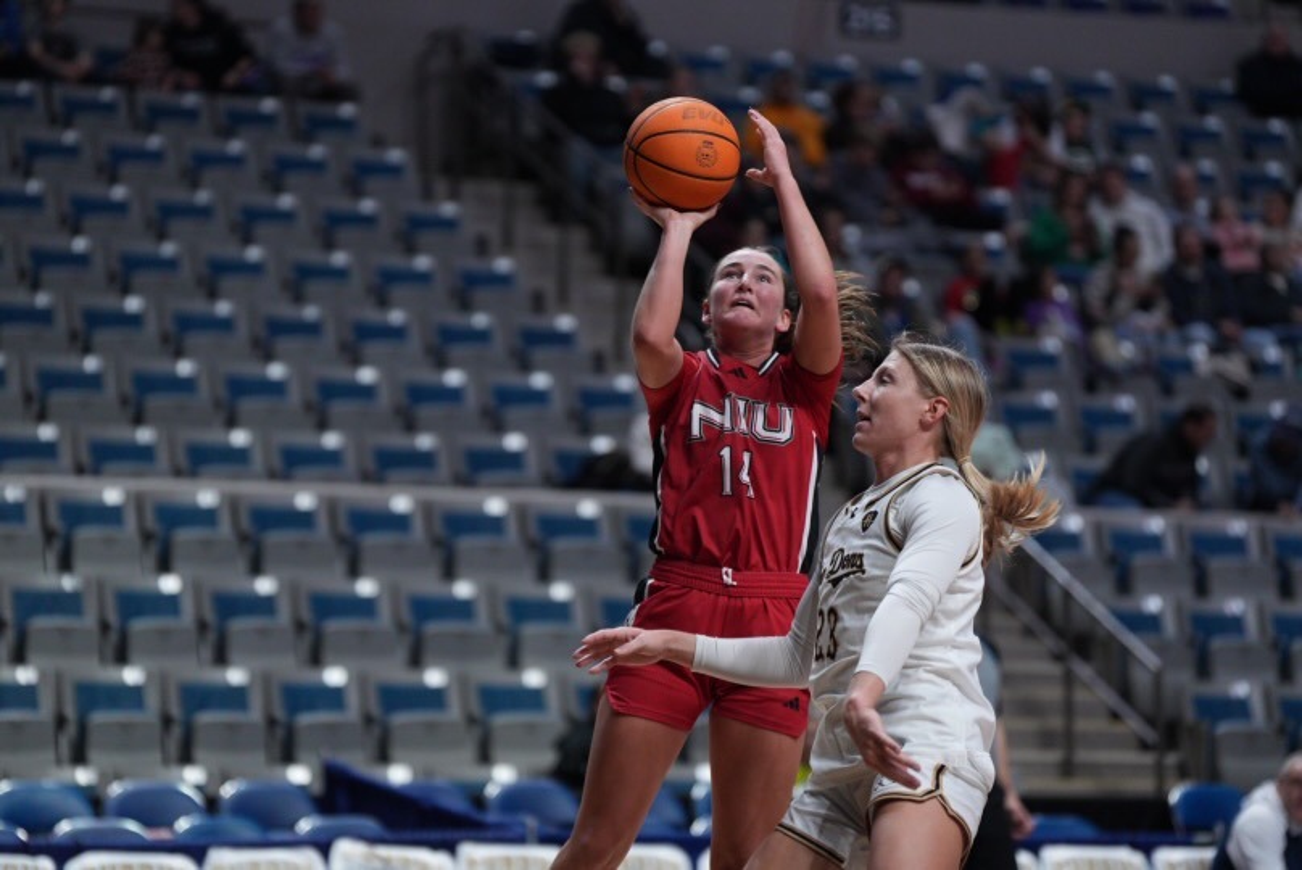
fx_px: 5031
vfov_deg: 9.9
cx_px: 651
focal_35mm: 139
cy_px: 435
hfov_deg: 14.7
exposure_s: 1/2500
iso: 4000
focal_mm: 139
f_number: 2.8
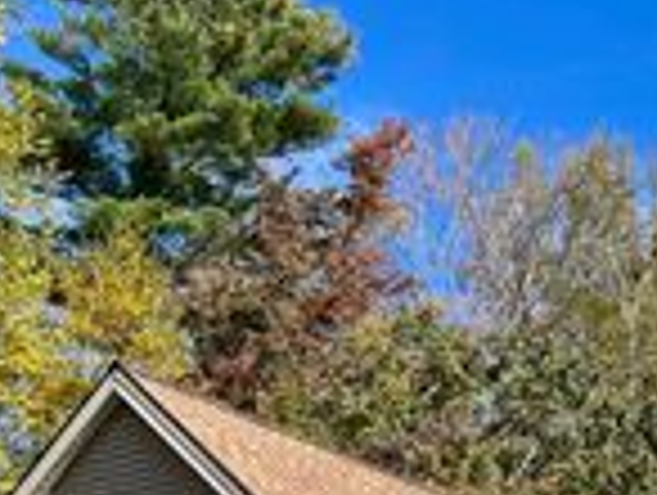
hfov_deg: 20.8
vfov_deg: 16.0
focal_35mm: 89
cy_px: 601
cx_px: 734
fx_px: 1692
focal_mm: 5.7
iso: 50
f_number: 1.5
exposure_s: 1/2695
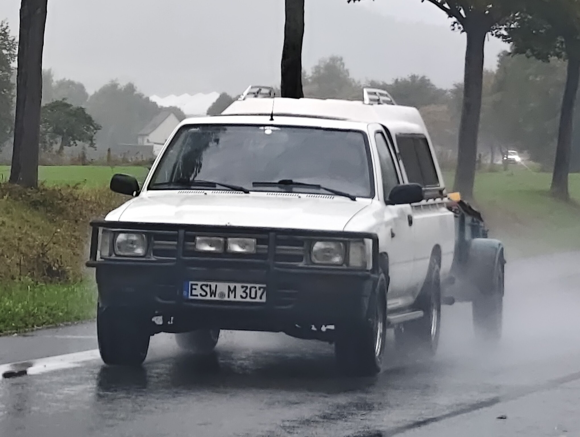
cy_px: 218
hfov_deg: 23.0
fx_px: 1426
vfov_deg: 17.4
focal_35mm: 85
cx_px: 290
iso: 640
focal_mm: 22.5
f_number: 2.3
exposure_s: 1/800
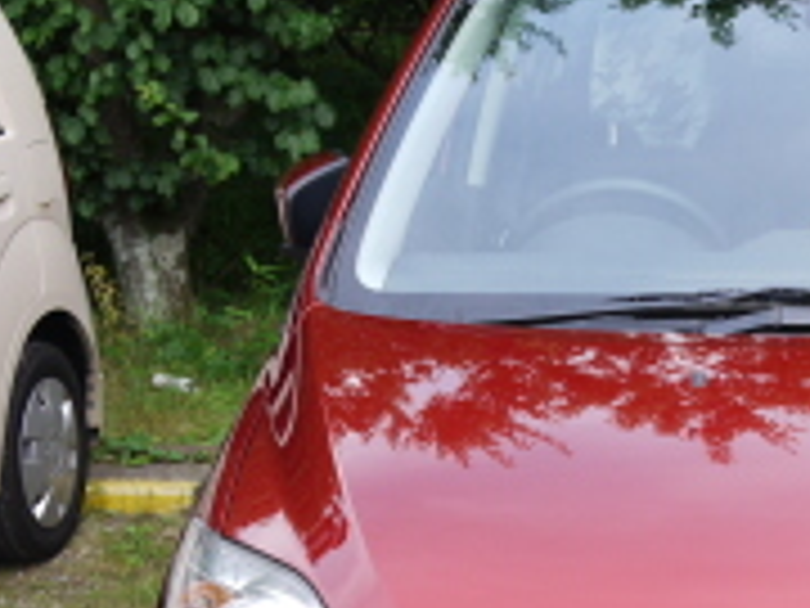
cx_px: 954
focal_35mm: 111
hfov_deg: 17.0
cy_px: 538
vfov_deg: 13.2
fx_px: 2597
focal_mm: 20
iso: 100
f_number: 3.5
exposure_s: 1/250
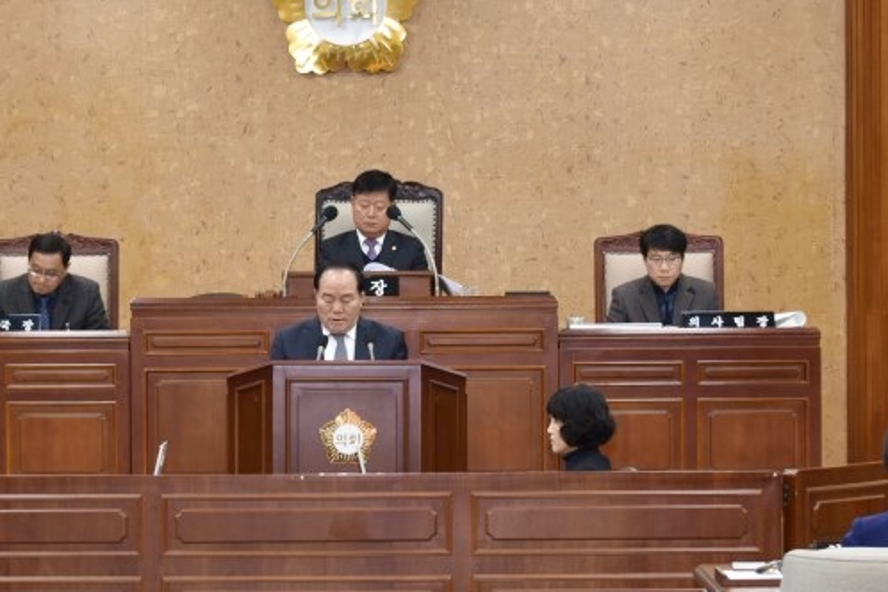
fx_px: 3305
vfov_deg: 10.2
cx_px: 325
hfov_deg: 15.3
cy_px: 337
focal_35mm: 134
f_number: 5.6
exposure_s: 1/60
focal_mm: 58
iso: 1000
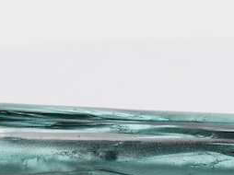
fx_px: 1297
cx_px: 289
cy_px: 146
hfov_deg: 10.1
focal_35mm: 192
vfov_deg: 7.7
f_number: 20
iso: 400
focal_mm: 30
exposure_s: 1/100
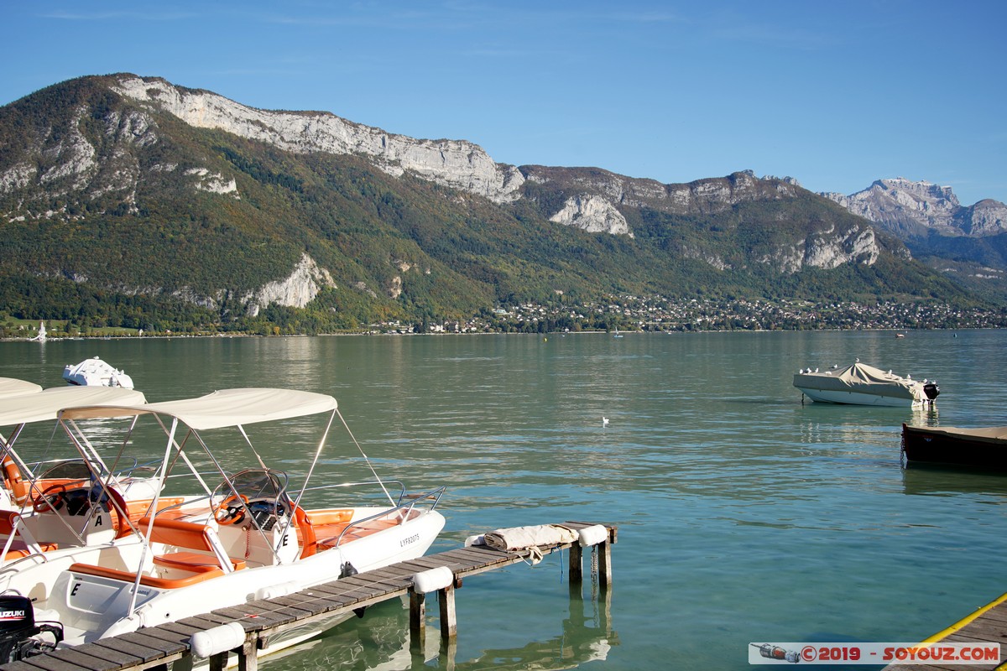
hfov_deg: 48.5
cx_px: 504
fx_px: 1119
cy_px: 336
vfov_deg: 33.4
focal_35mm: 40
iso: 100
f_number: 8
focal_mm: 40
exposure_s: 1/250
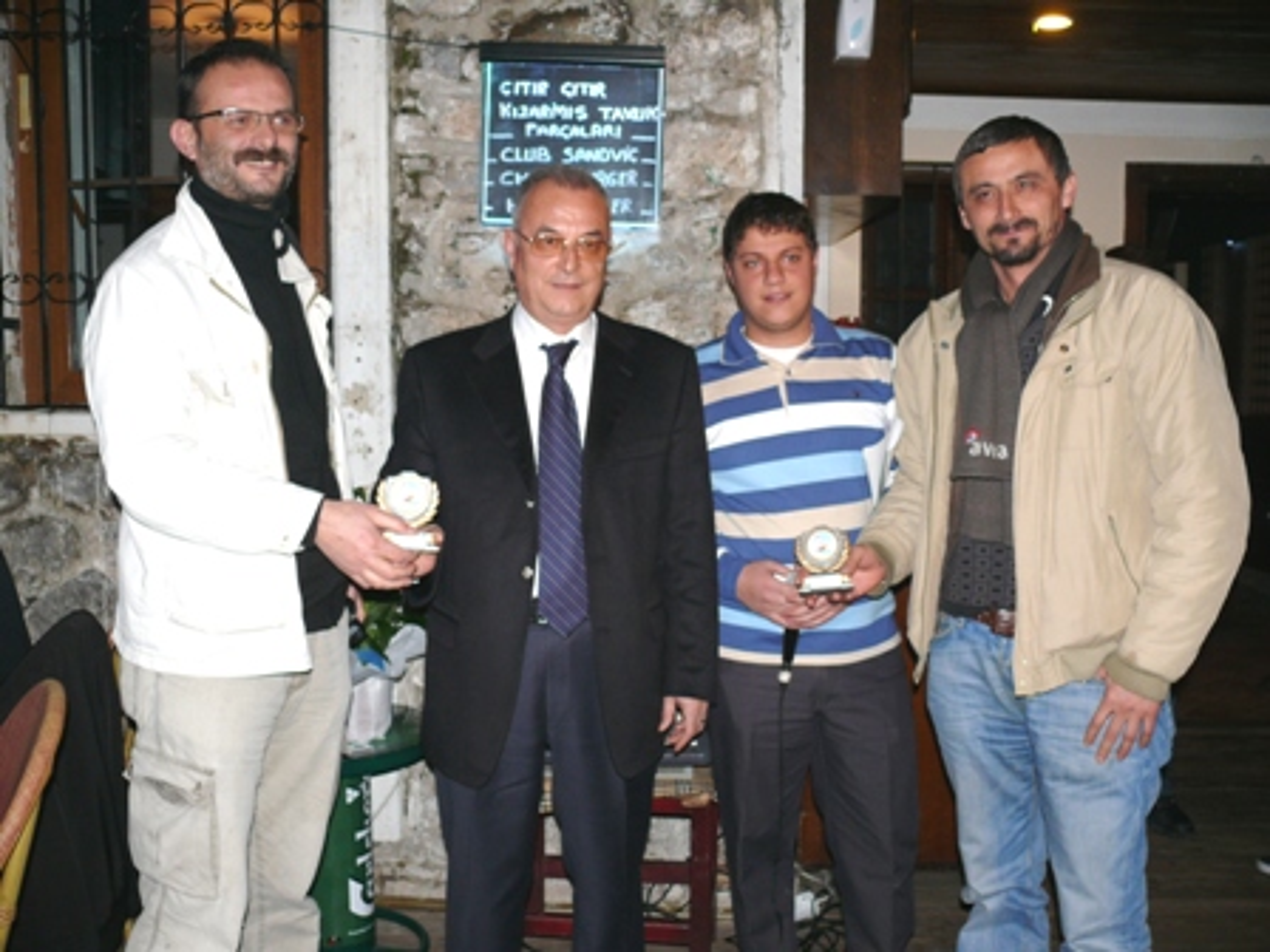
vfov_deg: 40.7
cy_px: 476
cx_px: 635
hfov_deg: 52.6
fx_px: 1284
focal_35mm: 35
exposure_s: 1/30
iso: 100
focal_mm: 7.4
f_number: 2.8
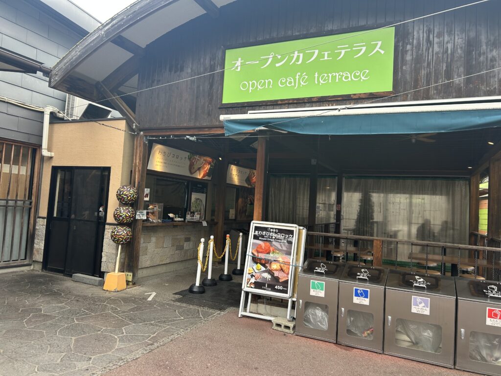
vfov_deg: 53.1
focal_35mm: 26
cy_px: 188
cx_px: 250
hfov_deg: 67.3
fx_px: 376
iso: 40
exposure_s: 1/233
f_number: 1.5
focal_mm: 5.7
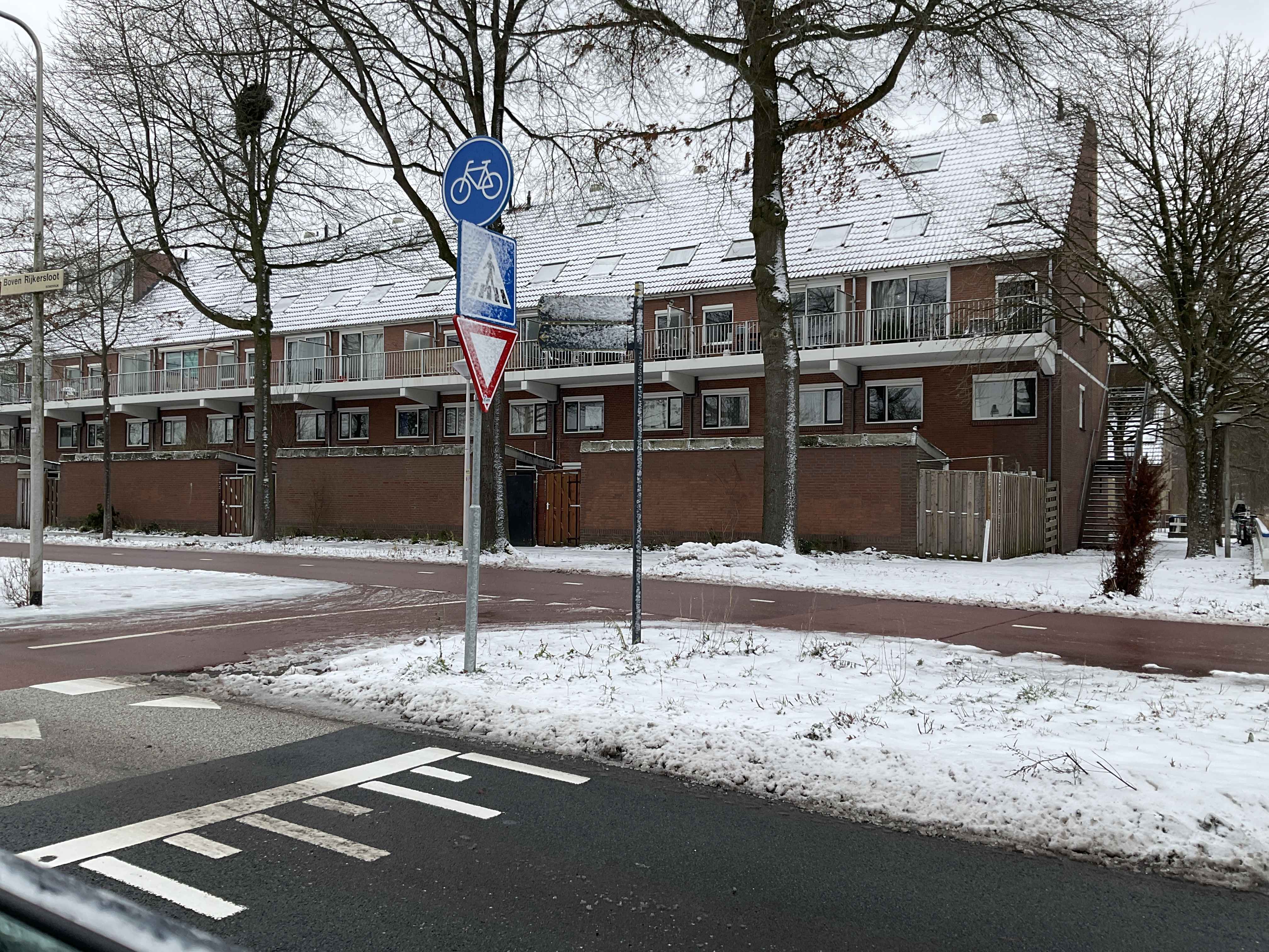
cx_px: 634
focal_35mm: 29
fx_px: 1063
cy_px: 476
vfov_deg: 48.2
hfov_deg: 61.7
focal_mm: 3
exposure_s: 1/164
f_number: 1.8
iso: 16
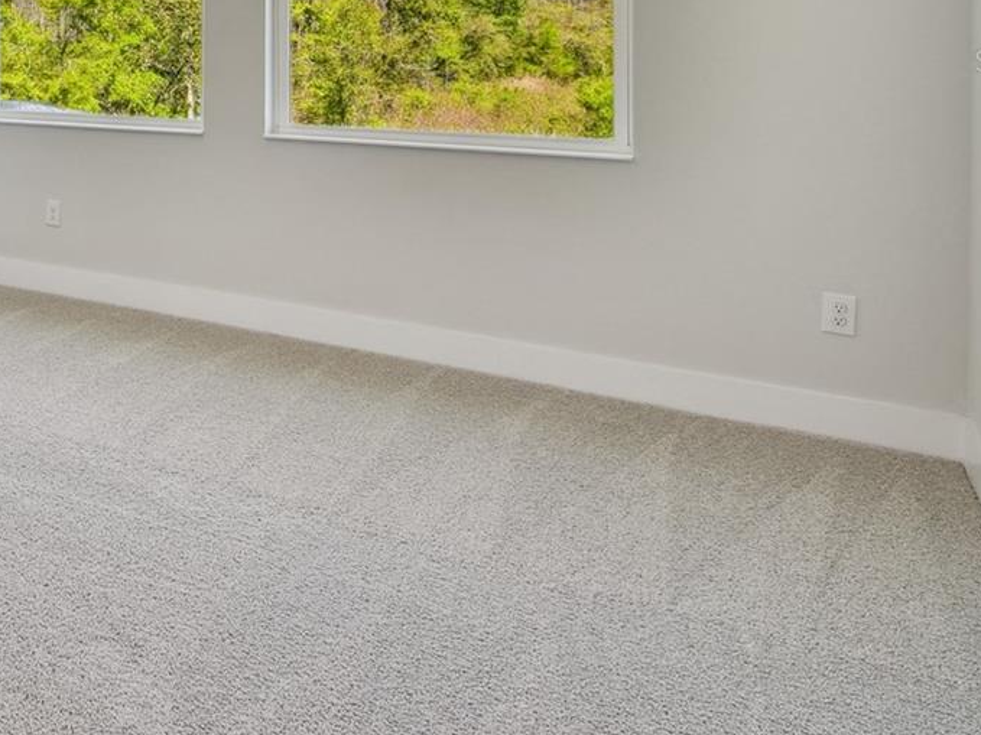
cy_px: 61
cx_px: -52
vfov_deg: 38.6
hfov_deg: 43.9
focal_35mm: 34
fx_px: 963
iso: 100
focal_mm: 10
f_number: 7.1
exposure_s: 1/10
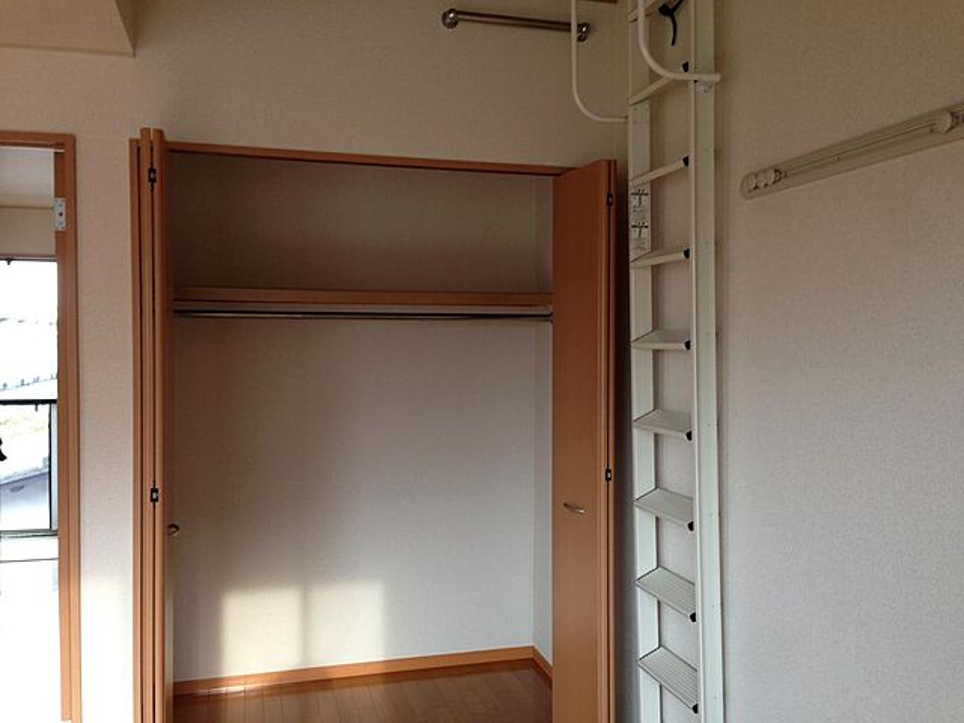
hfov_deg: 55.4
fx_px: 919
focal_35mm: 33
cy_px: 362
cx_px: 482
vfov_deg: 42.9
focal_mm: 4.13
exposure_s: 1/20
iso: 64
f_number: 2.4
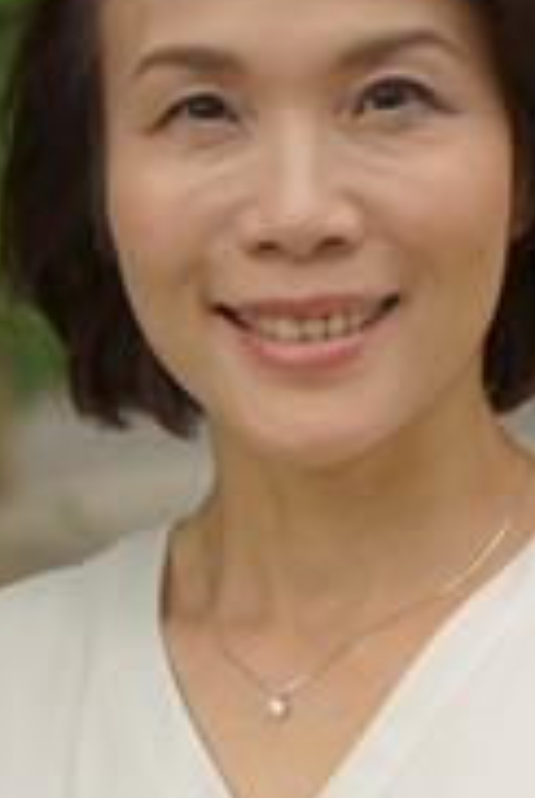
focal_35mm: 192
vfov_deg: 10.7
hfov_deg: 7.2
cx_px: 360
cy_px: 609
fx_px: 4263
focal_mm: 70
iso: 400
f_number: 4
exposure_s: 1/200
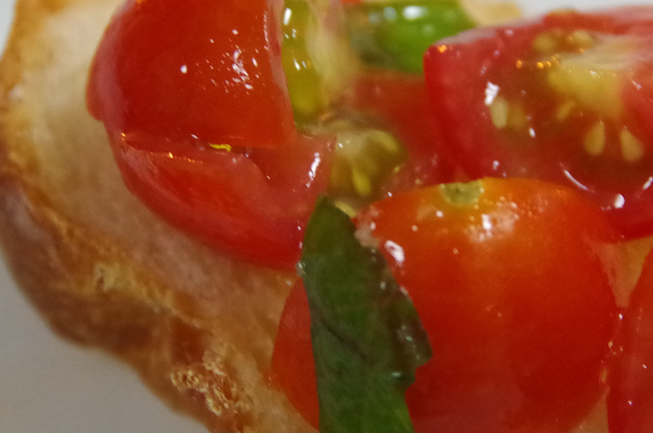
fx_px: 5196
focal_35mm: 287
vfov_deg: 4.8
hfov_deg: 7.2
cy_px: 176
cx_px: 427
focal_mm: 78
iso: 3200
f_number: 5.6
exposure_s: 1/20
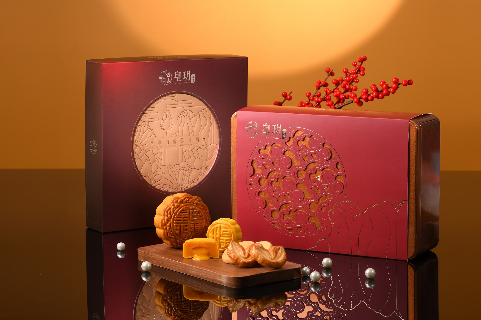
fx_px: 1362
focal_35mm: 102
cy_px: 160
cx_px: 240
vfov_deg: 13.4
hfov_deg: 20.0
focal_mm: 85
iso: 320
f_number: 10
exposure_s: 1/200
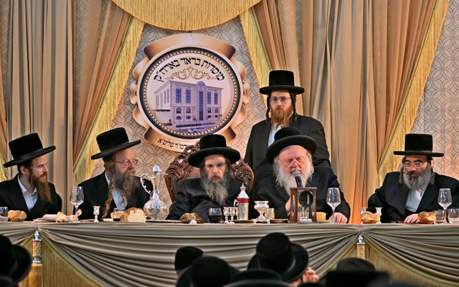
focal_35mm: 108
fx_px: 1351
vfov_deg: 12.1
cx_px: 228
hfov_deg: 19.3
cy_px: 136
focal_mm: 105
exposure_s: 1/250
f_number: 2.8
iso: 320
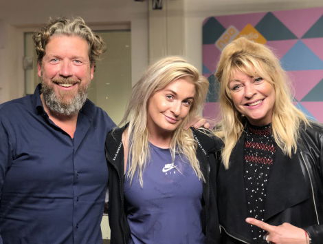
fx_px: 486
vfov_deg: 28.1
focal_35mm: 52
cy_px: 122
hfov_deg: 36.8
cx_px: 162
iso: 125
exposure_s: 1/50
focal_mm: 6
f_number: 2.4
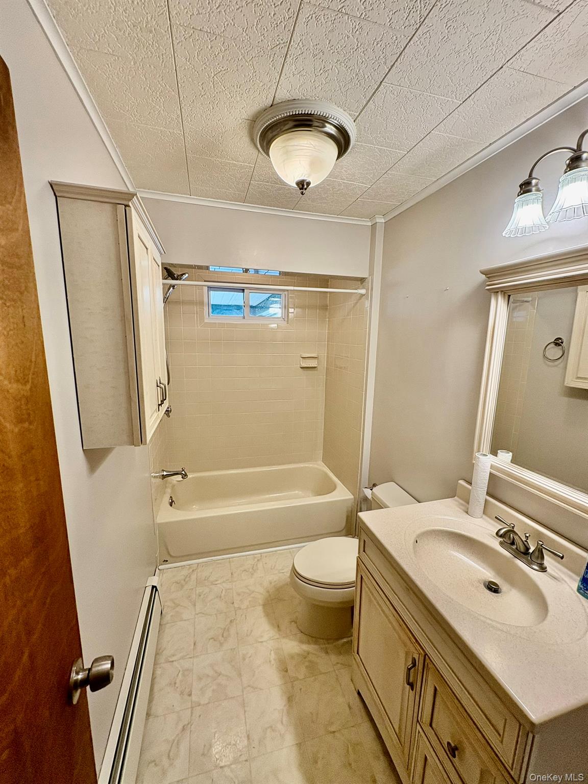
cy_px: 392
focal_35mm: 14
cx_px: 294
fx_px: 317
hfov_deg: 85.7
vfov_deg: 102.1
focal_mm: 2.22
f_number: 2.2
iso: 160
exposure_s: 1/60
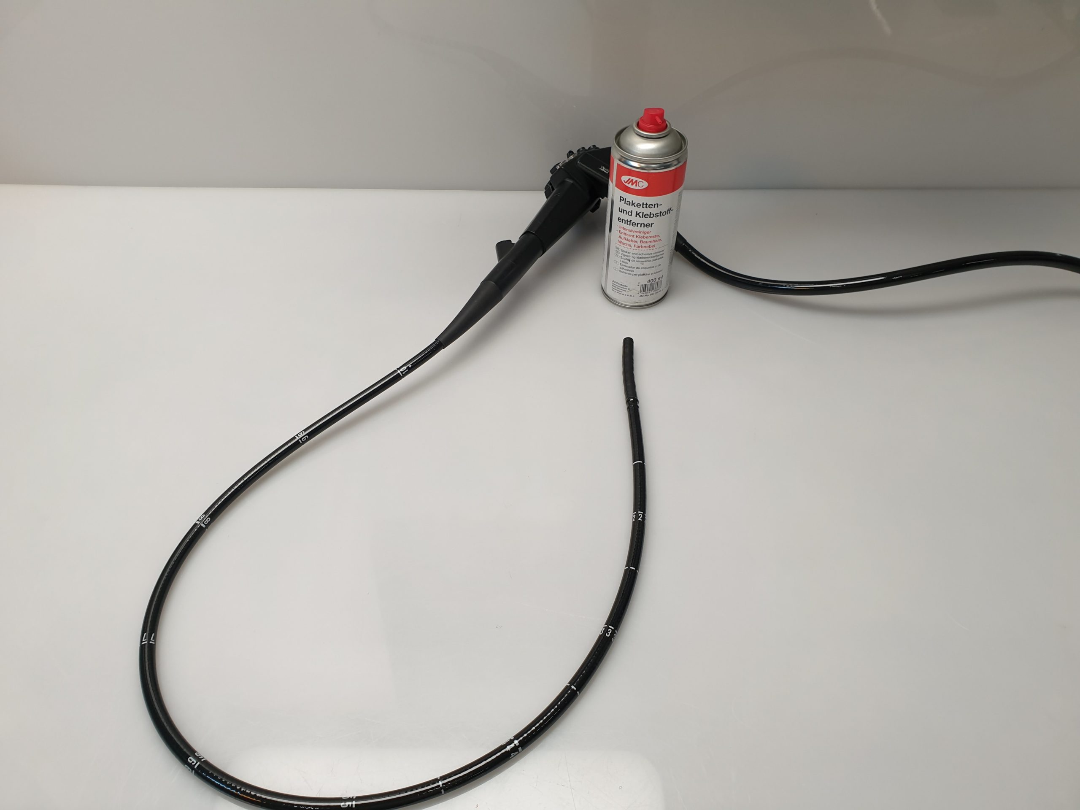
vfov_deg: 53.1
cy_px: 405
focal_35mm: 26
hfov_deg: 67.3
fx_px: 811
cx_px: 540
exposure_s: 1/50
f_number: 2.4
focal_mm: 4.3
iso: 64
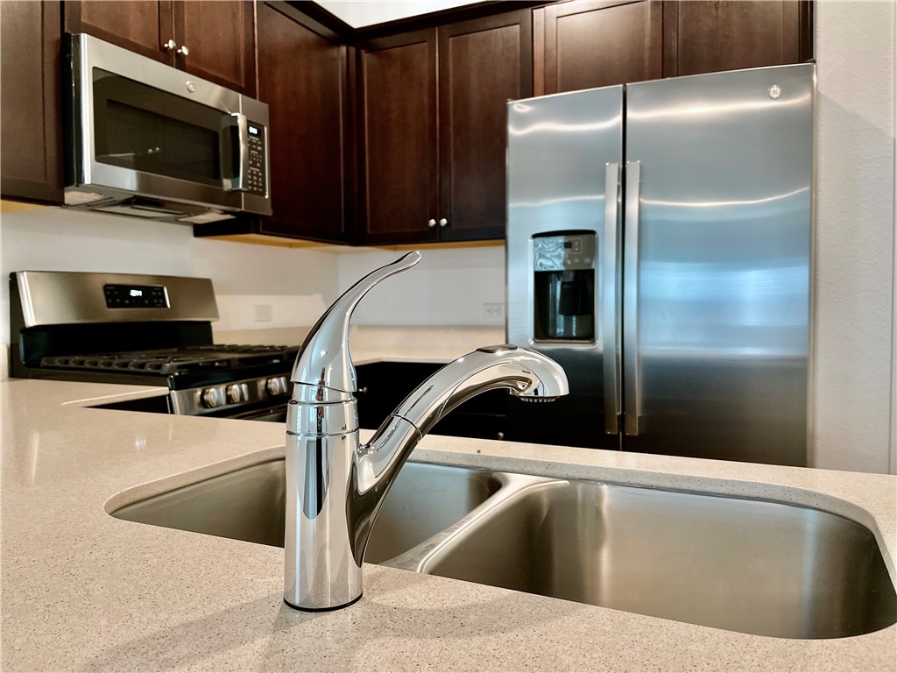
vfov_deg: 53.1
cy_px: 336
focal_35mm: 26
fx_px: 674
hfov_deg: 67.3
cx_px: 448
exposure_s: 1/60
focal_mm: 4.2
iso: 200
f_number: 1.6
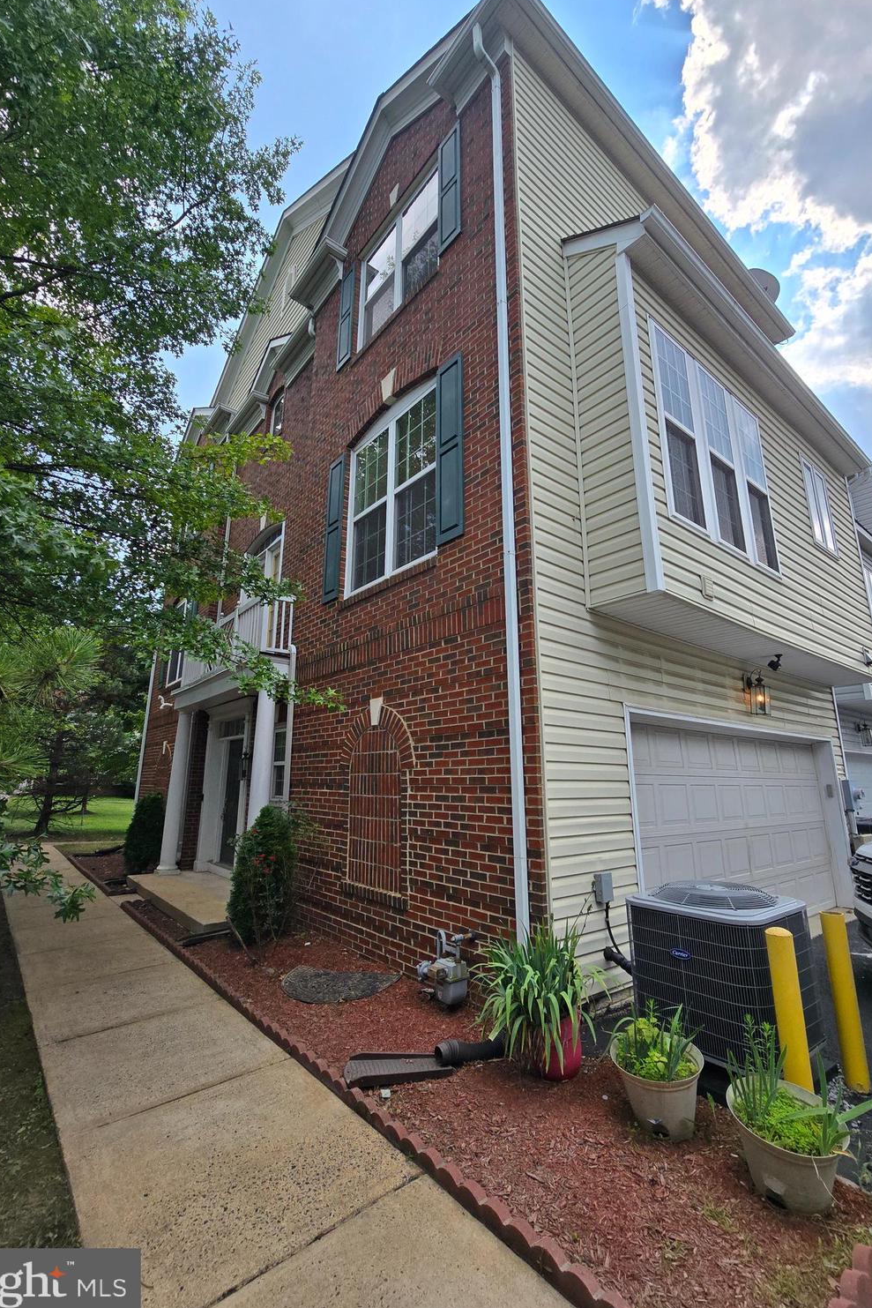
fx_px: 509
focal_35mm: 14
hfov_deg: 81.2
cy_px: 643
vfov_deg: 104.2
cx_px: 429
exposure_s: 1/1286
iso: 50
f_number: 2.2
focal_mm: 2.2
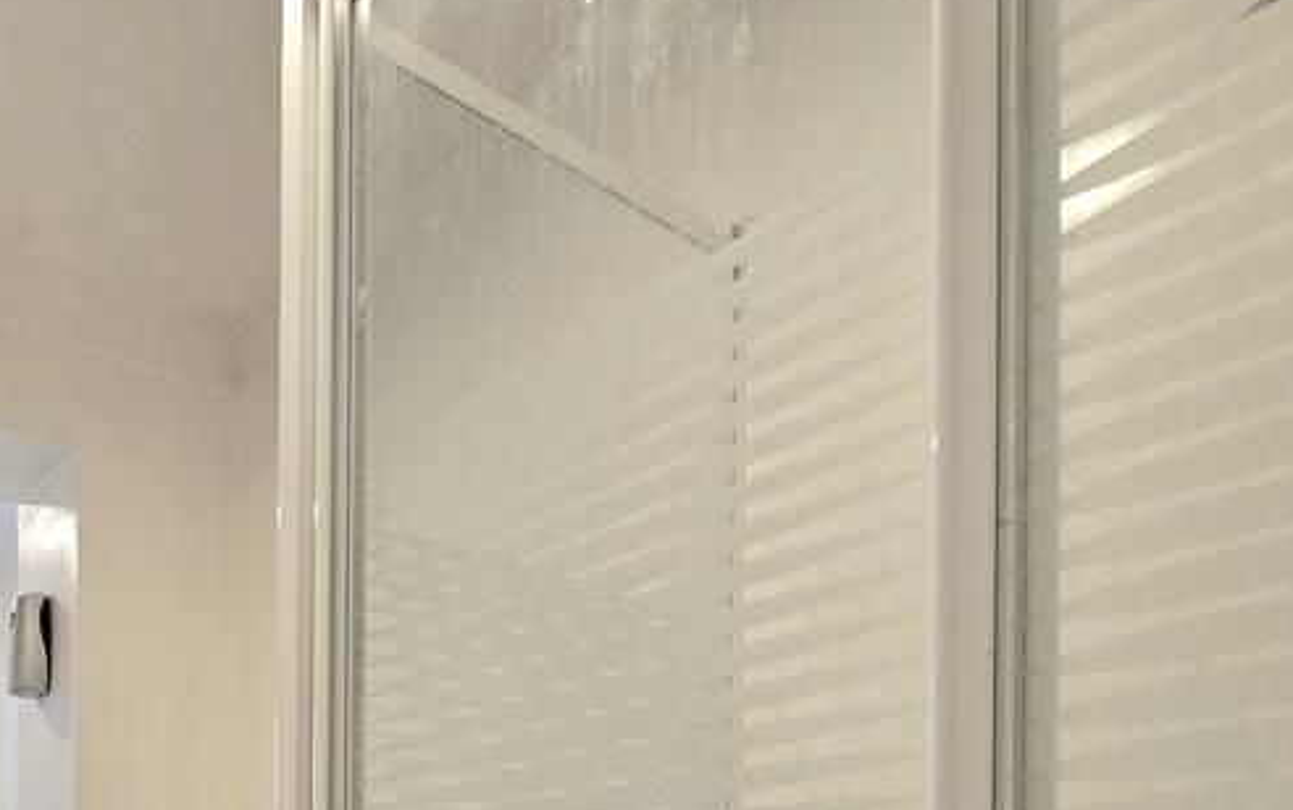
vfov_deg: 35.3
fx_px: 987
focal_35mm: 28
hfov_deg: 56.6
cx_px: 113
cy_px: 968
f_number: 2.2
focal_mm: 2.2
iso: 64
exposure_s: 1/60.2
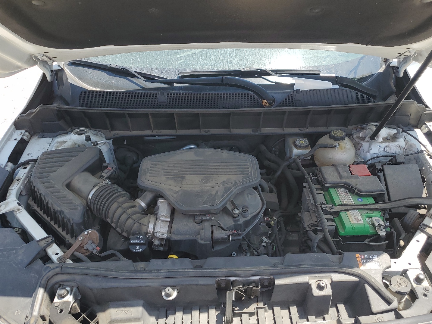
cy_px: 176
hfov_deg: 61.6
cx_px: 225
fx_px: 362
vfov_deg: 48.2
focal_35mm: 29
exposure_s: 1/1111
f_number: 1.5
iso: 50
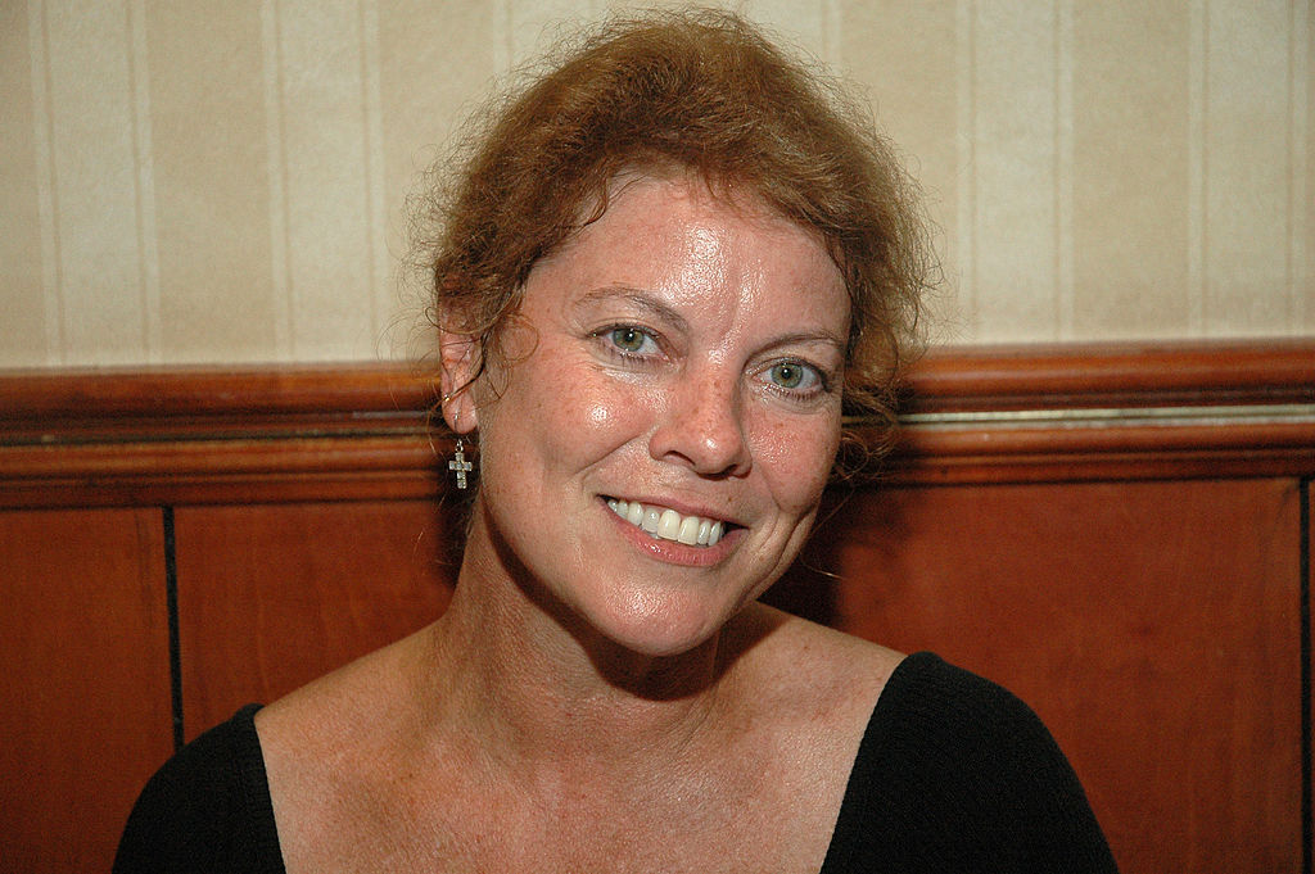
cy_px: 437
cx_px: 658
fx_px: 3394
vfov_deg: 14.7
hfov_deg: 21.9
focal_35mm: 93
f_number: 4.5
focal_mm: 62
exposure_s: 1/125
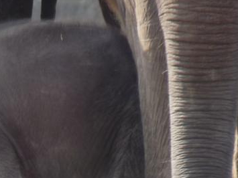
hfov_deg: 1.3
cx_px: -14
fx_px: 10708
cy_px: 145
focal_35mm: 1558
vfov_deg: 1.0
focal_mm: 86.4
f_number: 4.4
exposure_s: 1/160
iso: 100
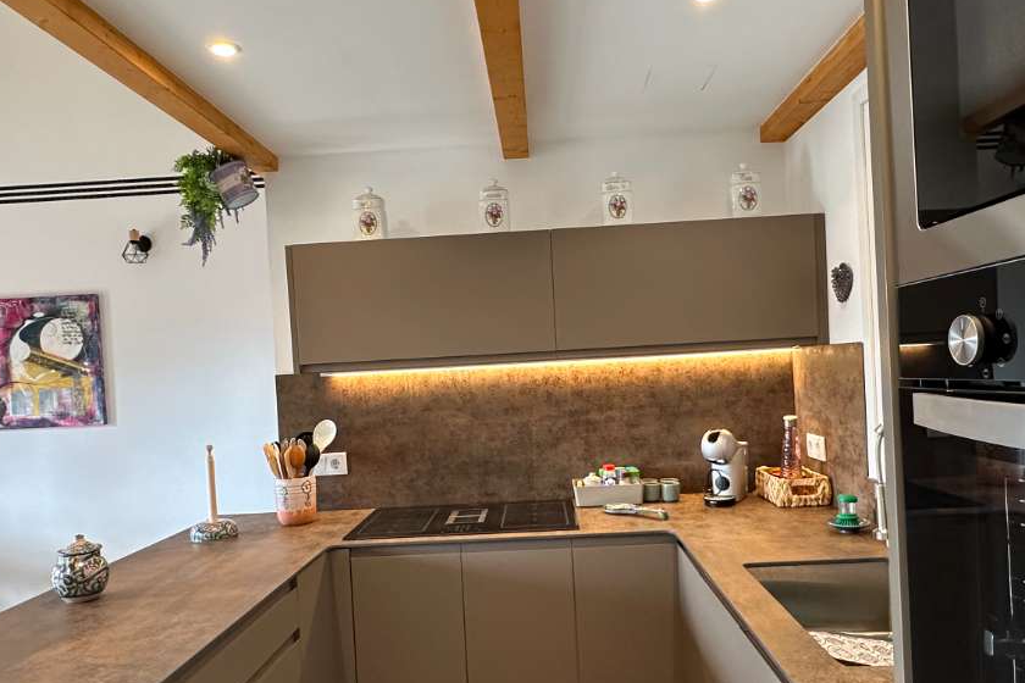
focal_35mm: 26
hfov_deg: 69.4
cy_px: 380
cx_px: 525
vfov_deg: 49.5
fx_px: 740
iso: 200
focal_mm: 2.22
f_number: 2.2
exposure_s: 1/100
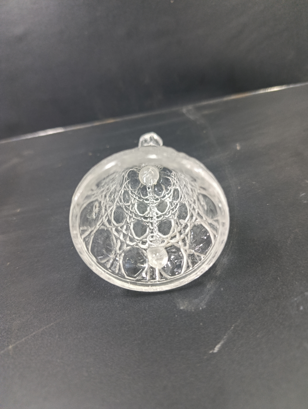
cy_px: 204
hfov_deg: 59.0
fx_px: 272
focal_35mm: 23
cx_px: 154
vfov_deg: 73.8
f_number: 1.65
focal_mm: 6.11
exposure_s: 1/25
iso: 1944
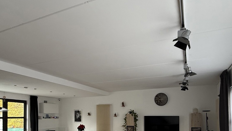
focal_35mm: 27
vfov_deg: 40.1
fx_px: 166
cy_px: 114
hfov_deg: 69.9
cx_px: 118
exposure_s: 1/50
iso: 200
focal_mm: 2.22
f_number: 2.2
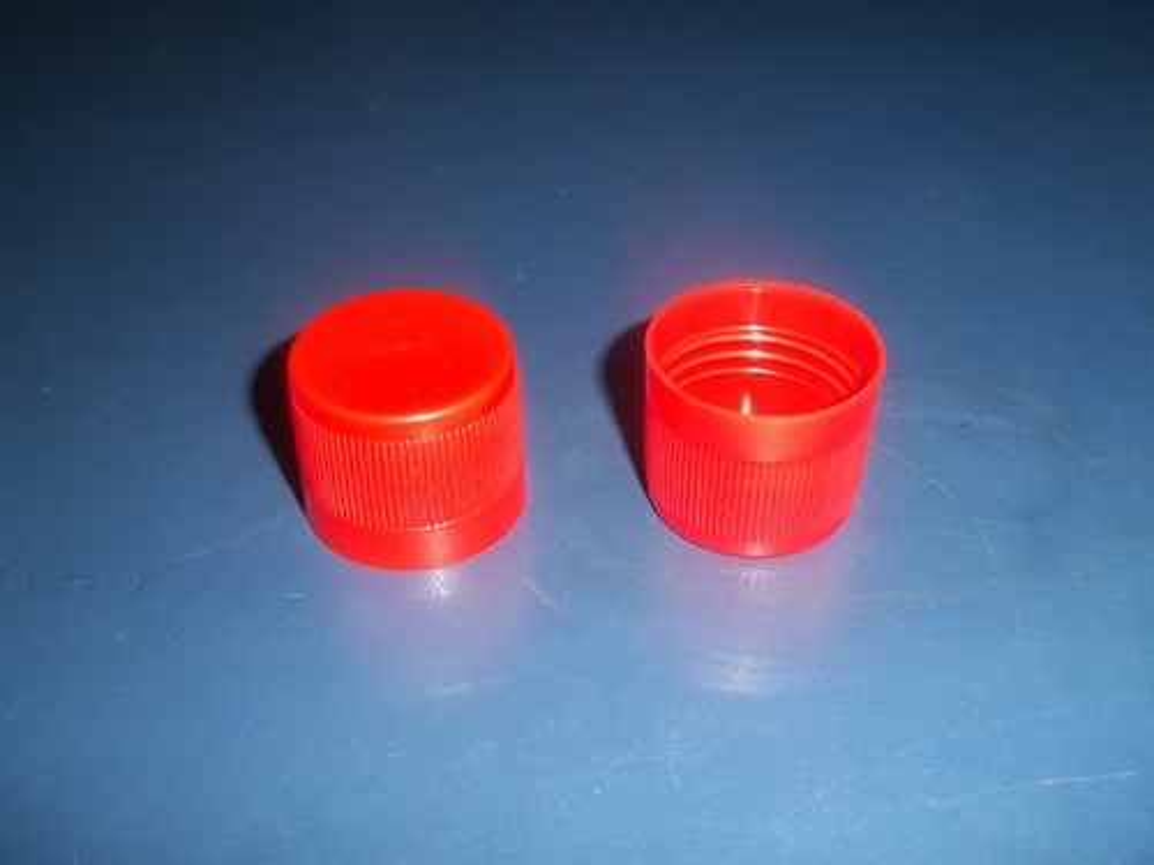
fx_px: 1200
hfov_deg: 51.4
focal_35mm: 36
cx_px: 577
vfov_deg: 39.7
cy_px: 432
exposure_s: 1/30
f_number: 3.1
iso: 64
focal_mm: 6.5
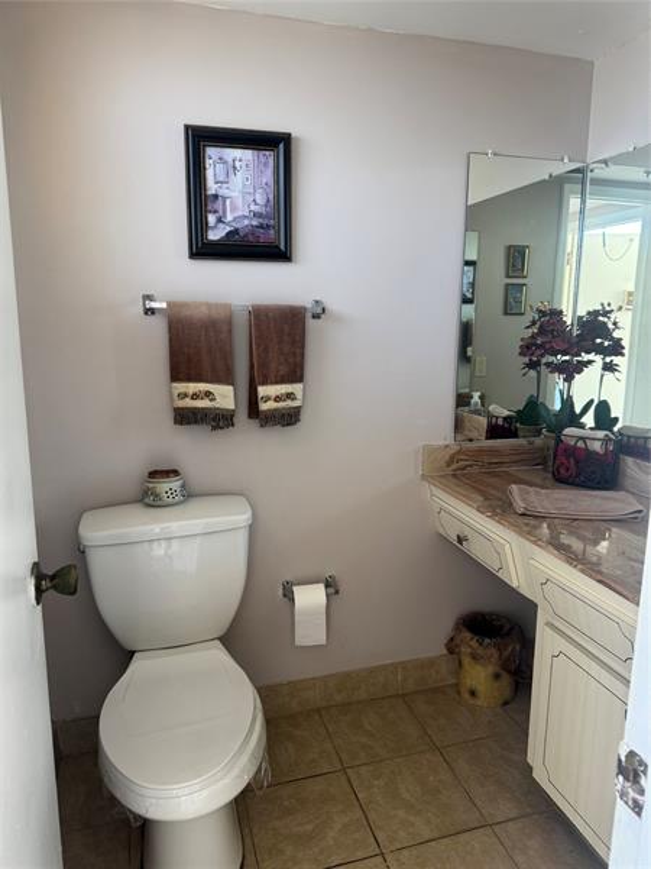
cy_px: 434
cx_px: 326
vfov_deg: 71.6
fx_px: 602
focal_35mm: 24
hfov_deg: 56.8
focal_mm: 6.76
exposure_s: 1/120
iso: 160
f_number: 1.78
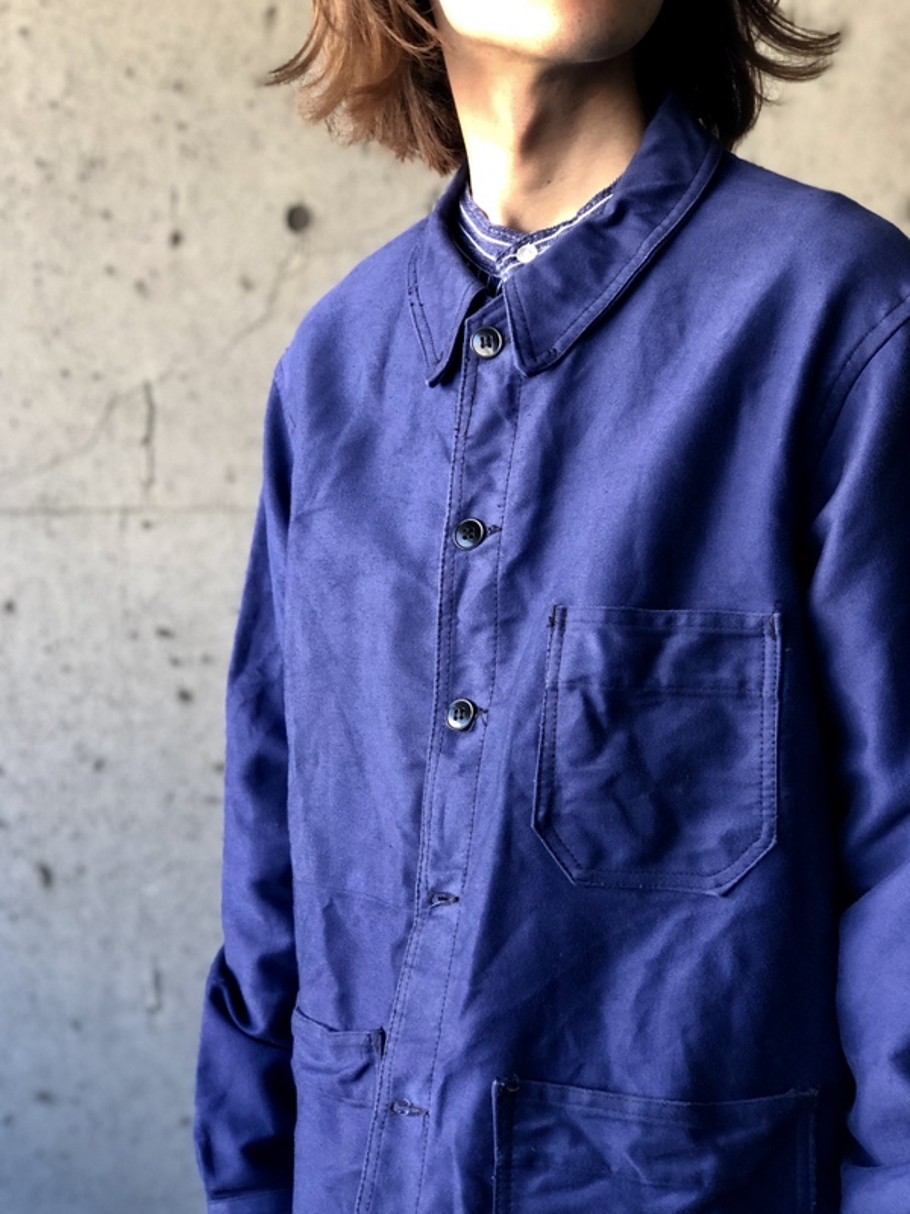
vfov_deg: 33.8
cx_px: 455
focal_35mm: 57
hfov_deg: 25.7
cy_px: 607
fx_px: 1998
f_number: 2.8
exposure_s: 1/30
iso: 40
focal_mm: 6.6
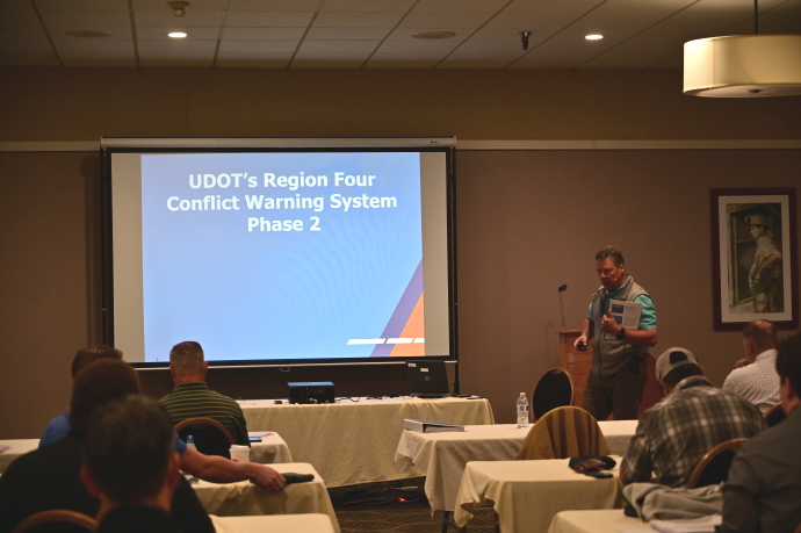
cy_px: 266
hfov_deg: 28.9
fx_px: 1556
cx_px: 400
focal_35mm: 70
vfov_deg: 19.4
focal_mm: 70
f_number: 4
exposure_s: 1/80
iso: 720
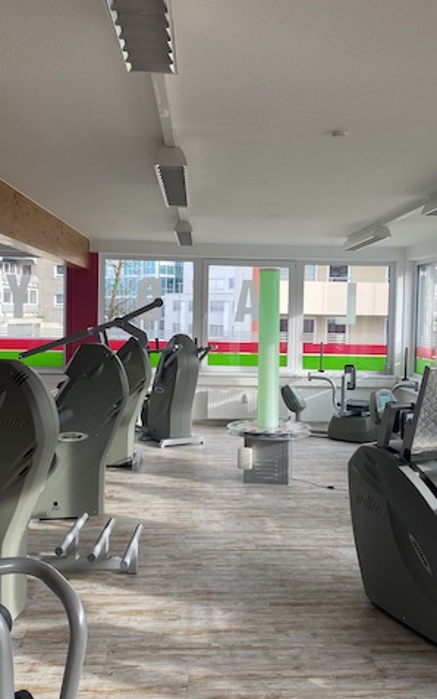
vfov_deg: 52.8
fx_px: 705
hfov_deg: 34.4
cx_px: 254
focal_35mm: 37
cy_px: 350
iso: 32
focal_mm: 4.25
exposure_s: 1/133
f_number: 1.8
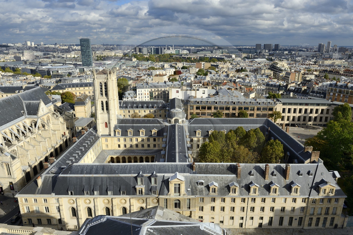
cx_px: 176
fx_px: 235
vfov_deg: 53.1
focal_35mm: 24
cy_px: 118
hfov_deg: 73.8
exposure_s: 1/250
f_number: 11
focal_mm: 24
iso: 200
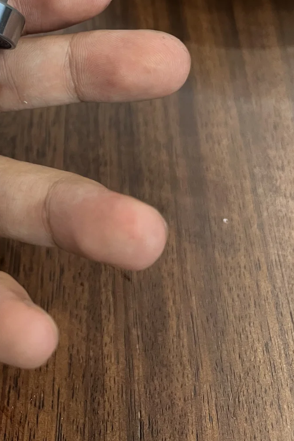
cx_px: -20
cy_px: 43
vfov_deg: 35.8
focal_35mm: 52
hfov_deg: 24.5
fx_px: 637
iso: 200
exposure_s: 1/50
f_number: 1.5
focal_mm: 5.7
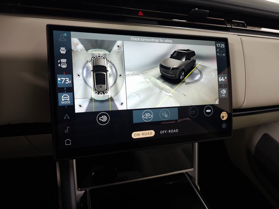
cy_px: 104
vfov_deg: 58.9
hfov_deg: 73.9
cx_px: 140
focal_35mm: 23
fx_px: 185
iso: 80
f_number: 1.7
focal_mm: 6.3
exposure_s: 1/60
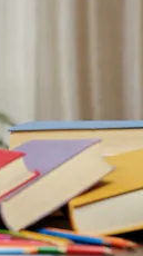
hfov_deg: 6.4
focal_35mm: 184
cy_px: 109
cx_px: -114
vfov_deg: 11.7
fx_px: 1243
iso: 250
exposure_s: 1/125
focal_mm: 56
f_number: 4
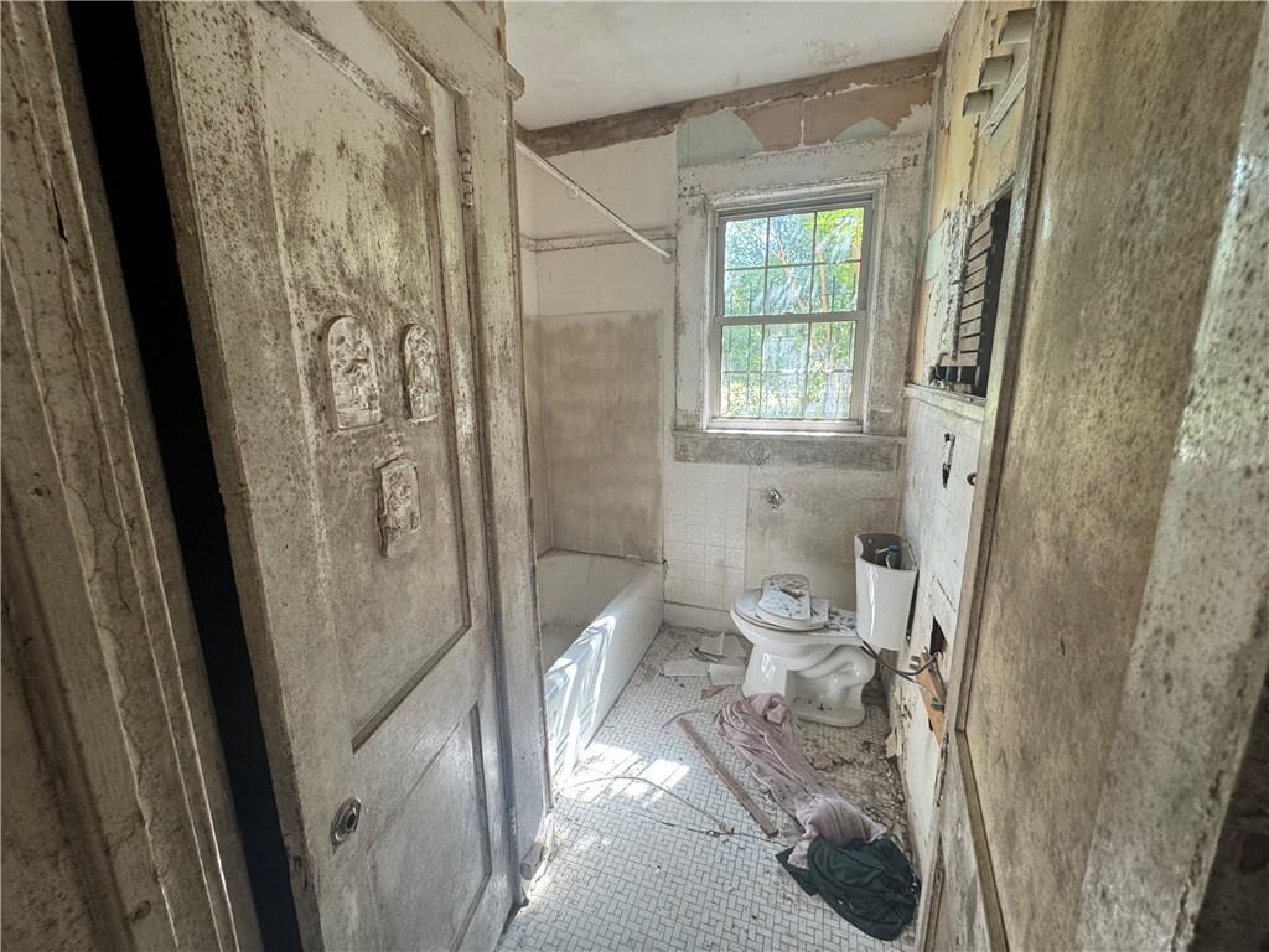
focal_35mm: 14
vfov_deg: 85.7
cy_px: 476
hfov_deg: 102.1
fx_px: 513
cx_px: 634
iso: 250
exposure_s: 1/99
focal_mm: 2.22
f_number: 2.2
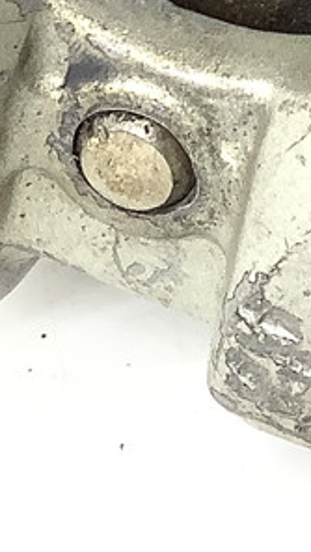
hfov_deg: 8.0
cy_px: -216
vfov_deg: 14.0
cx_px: 566
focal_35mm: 146
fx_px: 2136
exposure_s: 1/120
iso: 100
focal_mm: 3.3
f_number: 2.4
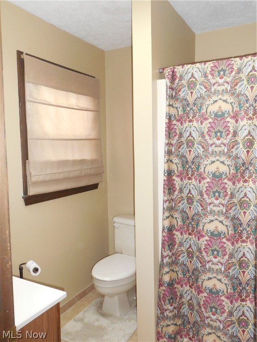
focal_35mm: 30
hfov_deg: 46.8
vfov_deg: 60.0
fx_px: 297
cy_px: 171
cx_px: 128
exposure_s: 1/25
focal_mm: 5.3
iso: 450
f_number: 3.8
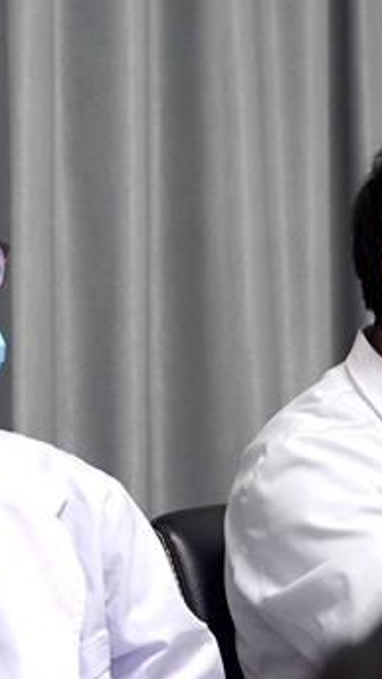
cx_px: 137
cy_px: 462
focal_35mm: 90
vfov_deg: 23.6
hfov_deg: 13.5
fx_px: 1615
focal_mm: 36.7
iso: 2000
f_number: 4
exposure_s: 1/160
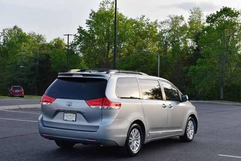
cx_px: 120
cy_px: 80
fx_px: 422
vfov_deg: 21.6
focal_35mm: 63
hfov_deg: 31.9
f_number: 8
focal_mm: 42
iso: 200
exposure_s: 1/250
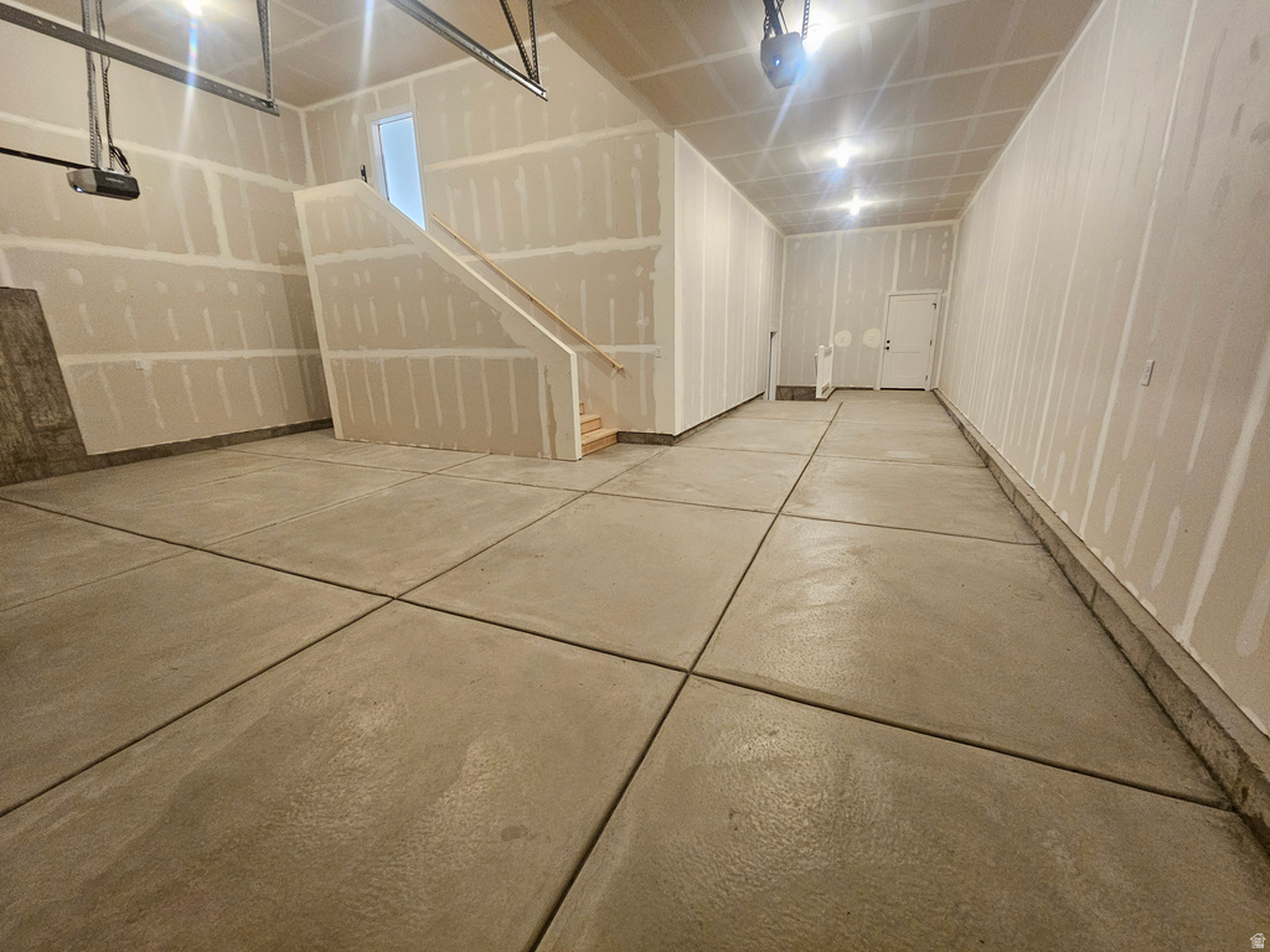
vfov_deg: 89.9
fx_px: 477
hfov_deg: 106.2
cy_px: 476
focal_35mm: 13
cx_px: 635
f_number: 2.2
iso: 800
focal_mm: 2.2
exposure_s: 1/24
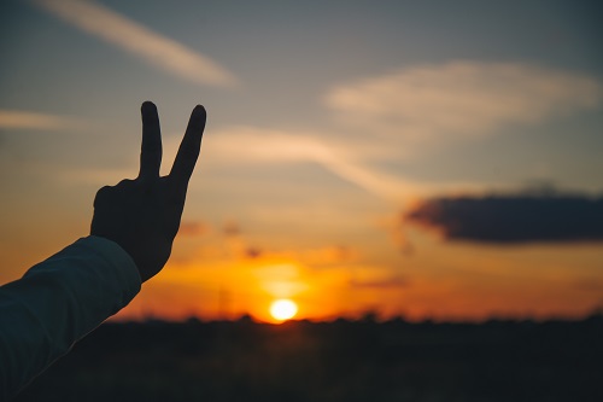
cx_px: 302
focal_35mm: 70
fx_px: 1172
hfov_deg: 28.9
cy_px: 201
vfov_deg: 19.4
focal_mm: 70
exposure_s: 1/800
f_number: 4.5
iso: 100
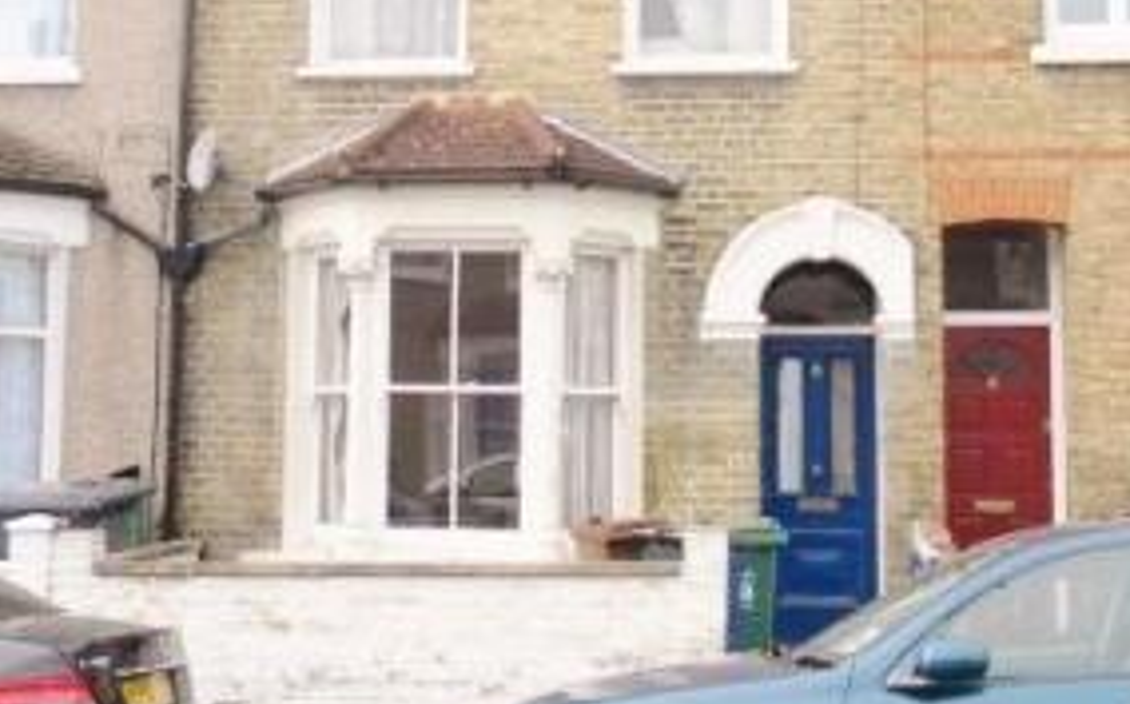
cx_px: 583
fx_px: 1877
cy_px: 221
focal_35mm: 61
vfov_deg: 21.2
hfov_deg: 33.5
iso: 80
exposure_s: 1/100
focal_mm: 4.9
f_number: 8
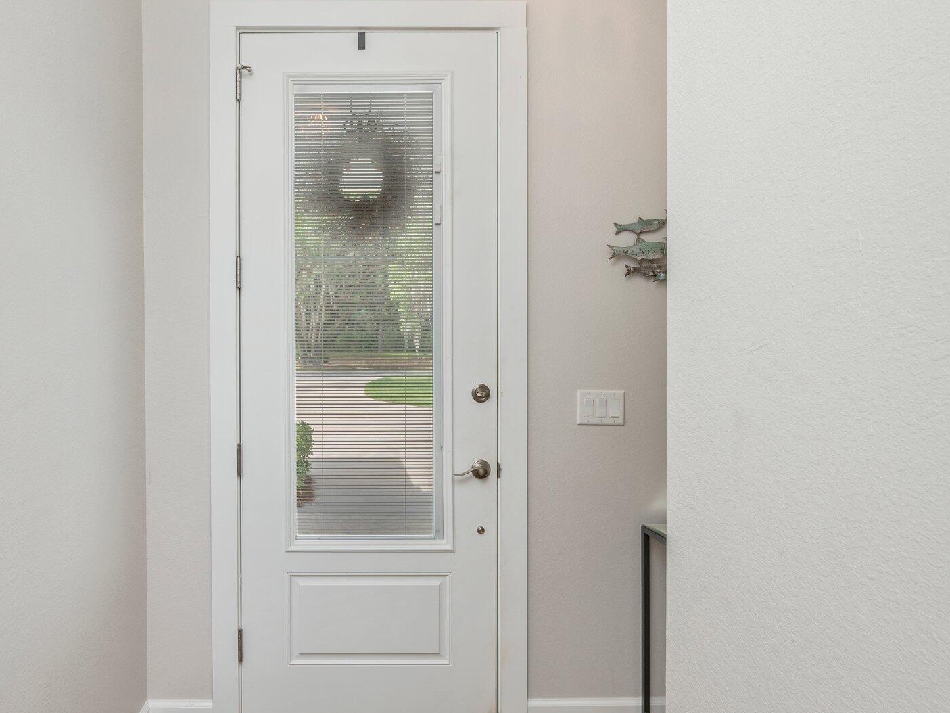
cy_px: 349
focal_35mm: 21
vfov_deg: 63.4
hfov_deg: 77.7
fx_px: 576
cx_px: 363
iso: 320
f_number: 9
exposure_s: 1/30
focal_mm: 15
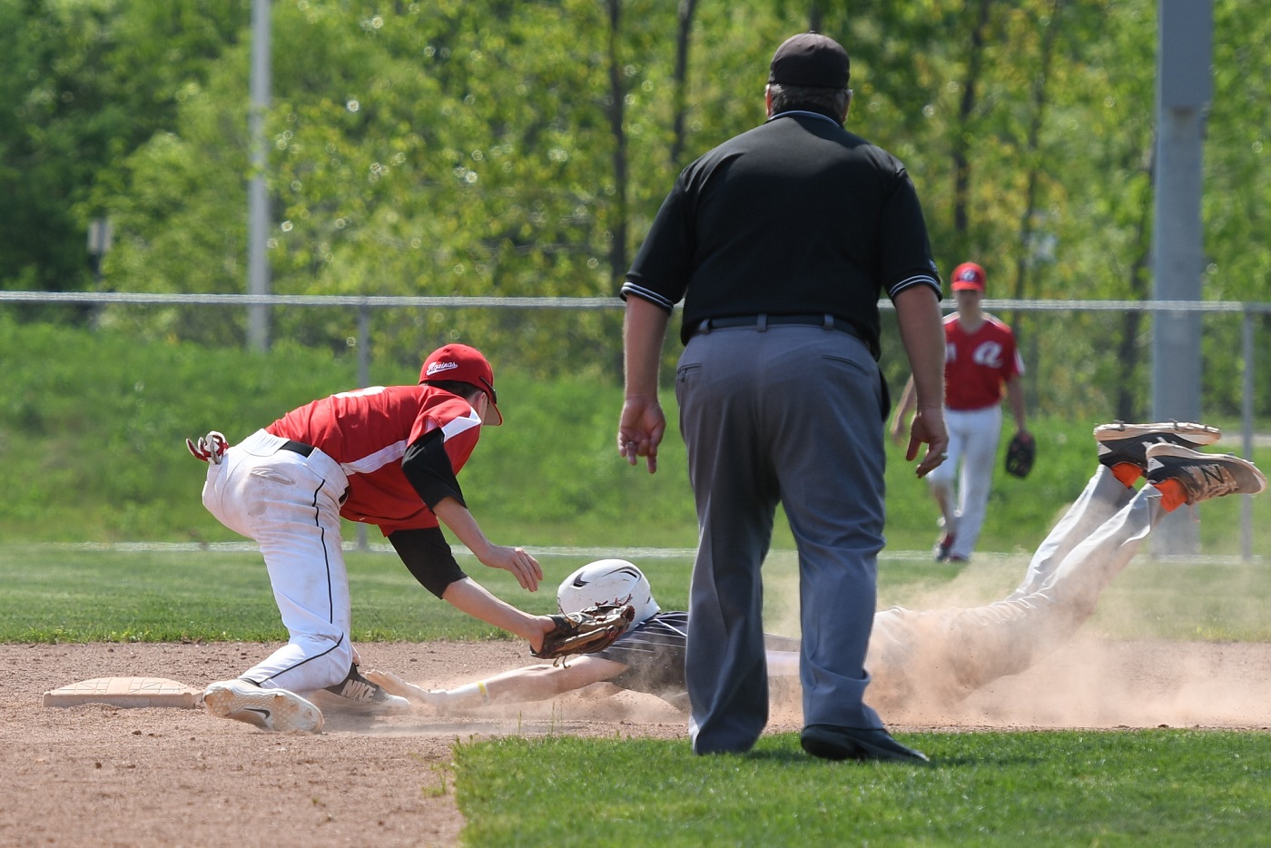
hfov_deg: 8.1
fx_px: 9004
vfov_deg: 5.4
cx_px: 636
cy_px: 424
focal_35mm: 255
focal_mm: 170
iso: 110
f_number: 4
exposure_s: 1/1000
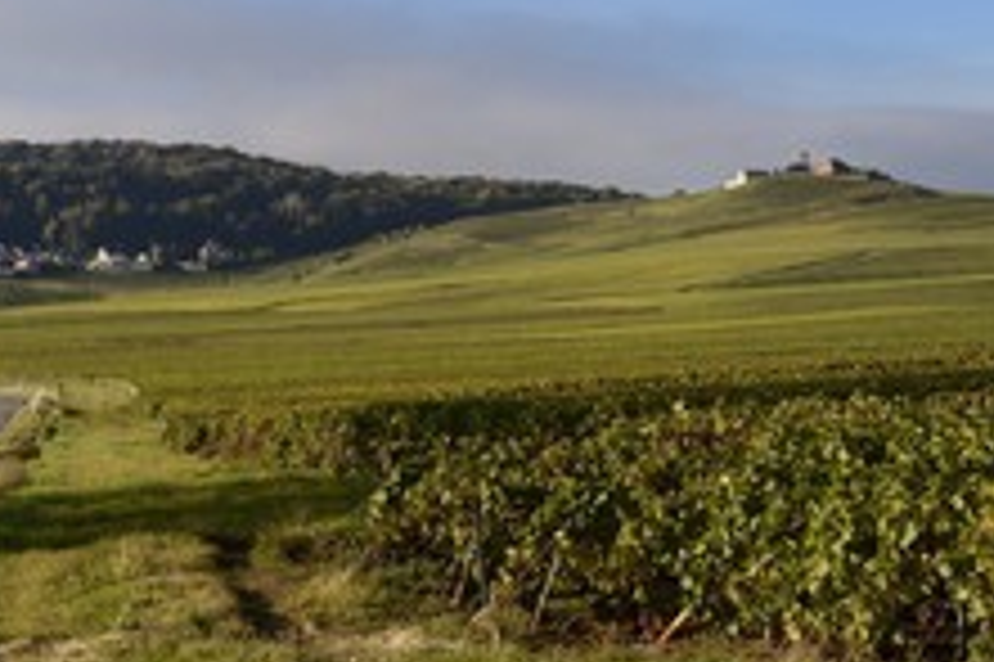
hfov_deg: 17.4
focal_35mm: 118
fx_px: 3256
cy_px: 324
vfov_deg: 11.6
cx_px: 463
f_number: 11
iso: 200
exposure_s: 1/250
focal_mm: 62
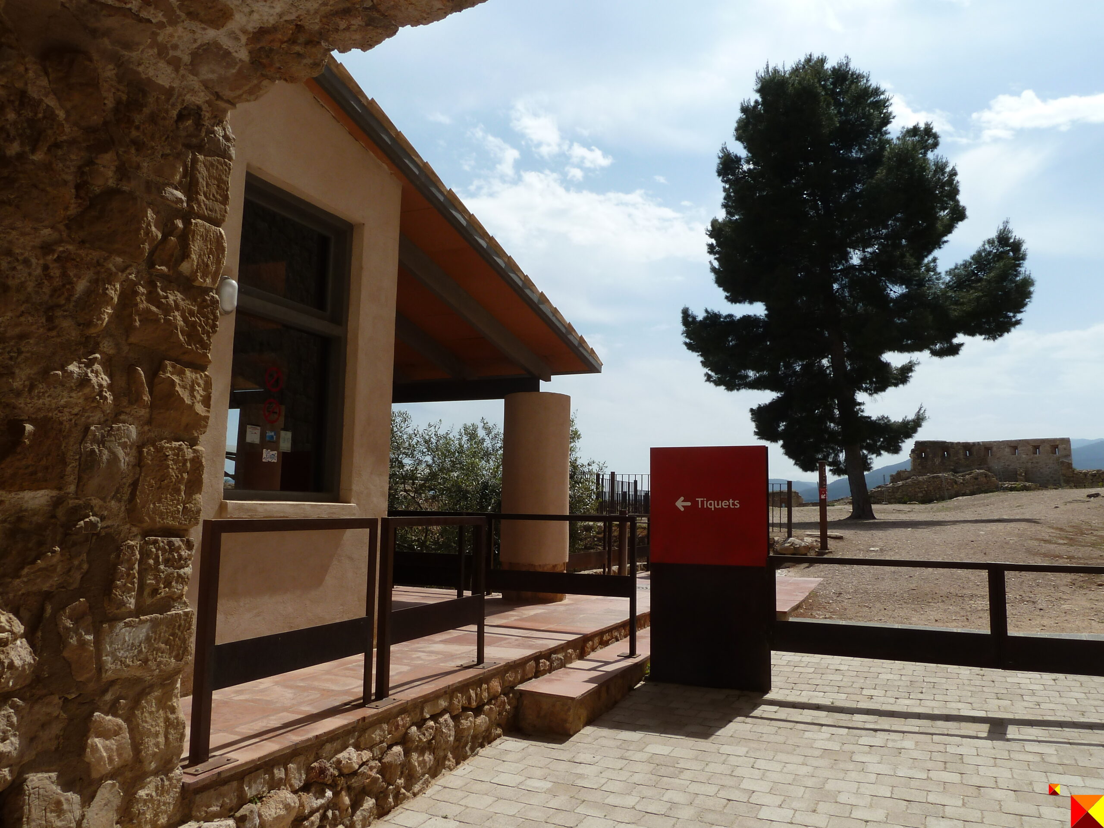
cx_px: 552
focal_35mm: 25
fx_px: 797
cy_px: 414
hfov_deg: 69.4
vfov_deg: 54.9
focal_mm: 4.1
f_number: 5.6
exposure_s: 1/500
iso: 80
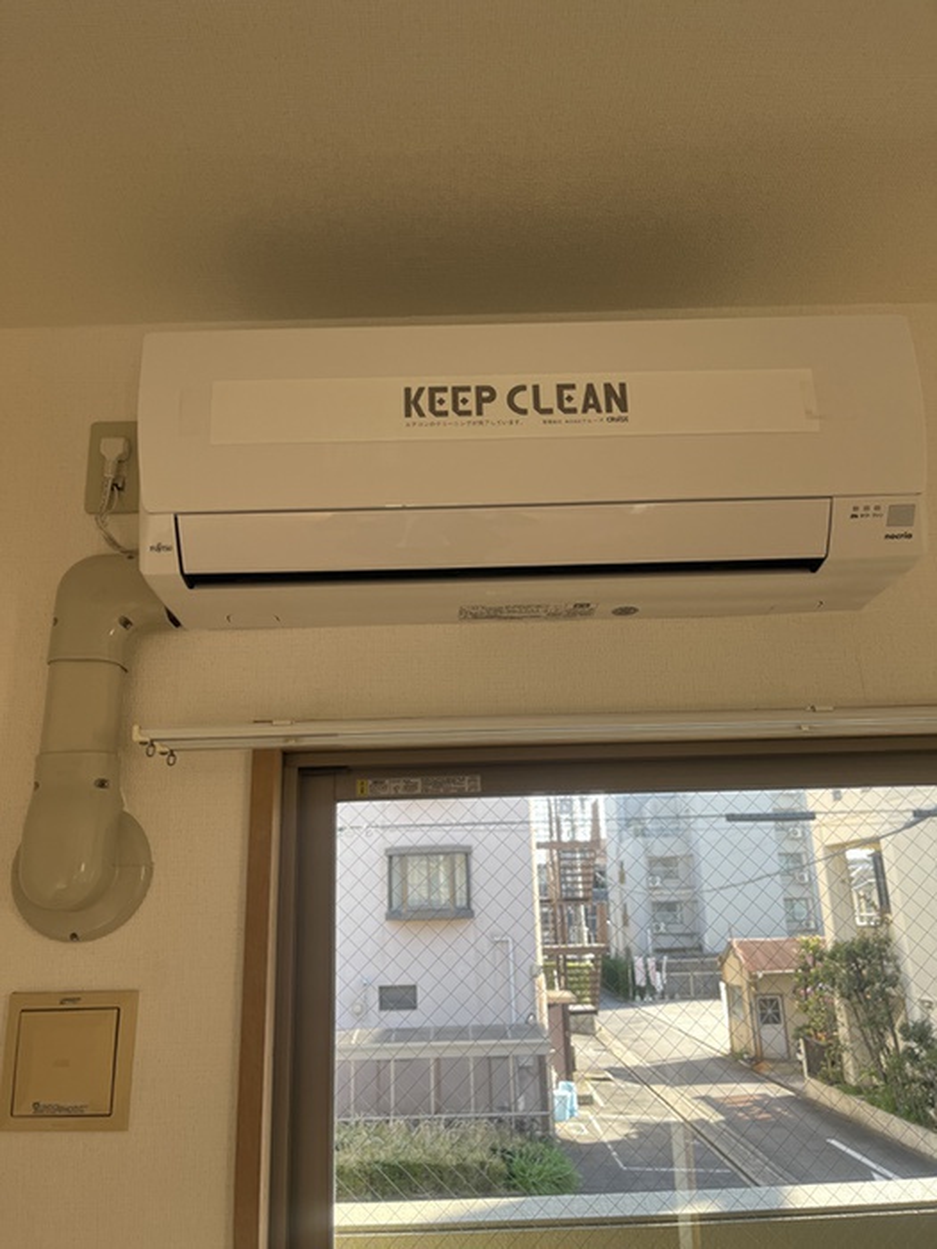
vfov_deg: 67.3
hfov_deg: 53.1
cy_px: 624
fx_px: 938
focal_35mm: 26
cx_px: 468
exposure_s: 1/169
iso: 40
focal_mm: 5.1
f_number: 1.6
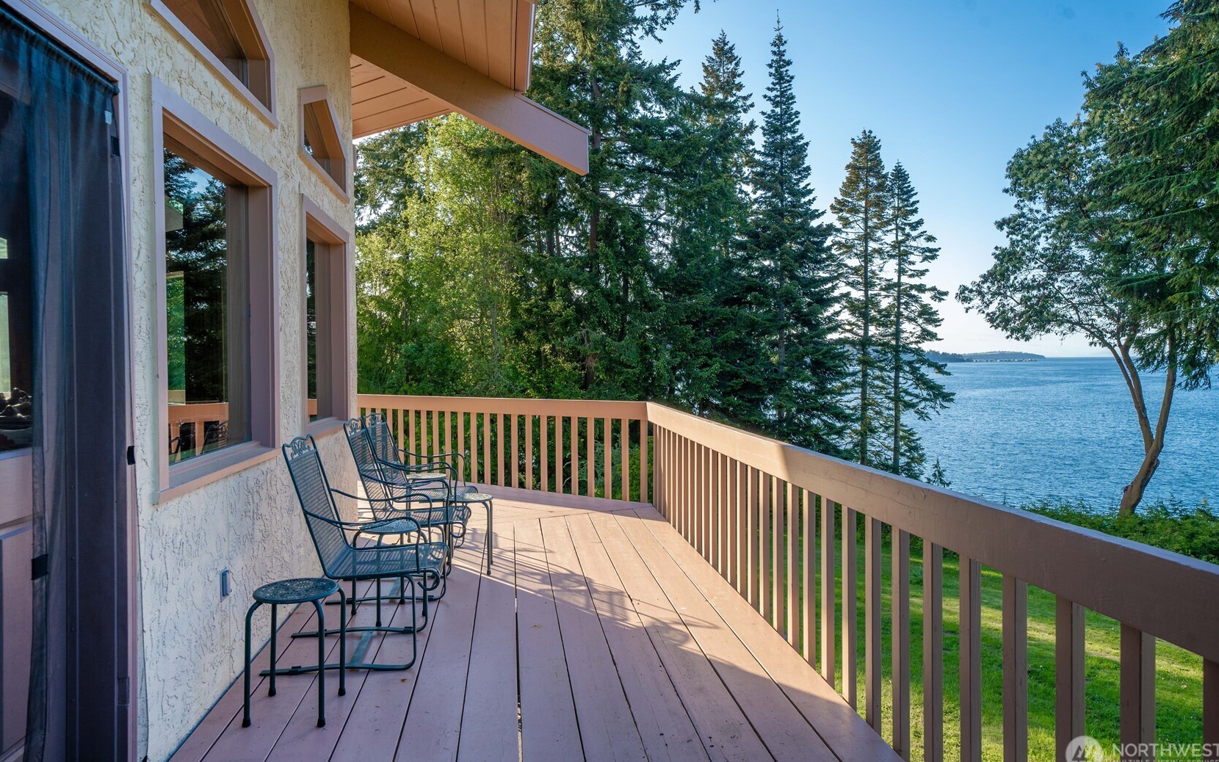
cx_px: 622
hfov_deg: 72.5
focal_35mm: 25
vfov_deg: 49.3
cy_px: 367
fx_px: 831
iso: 125
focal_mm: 24
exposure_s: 1/60
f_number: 8
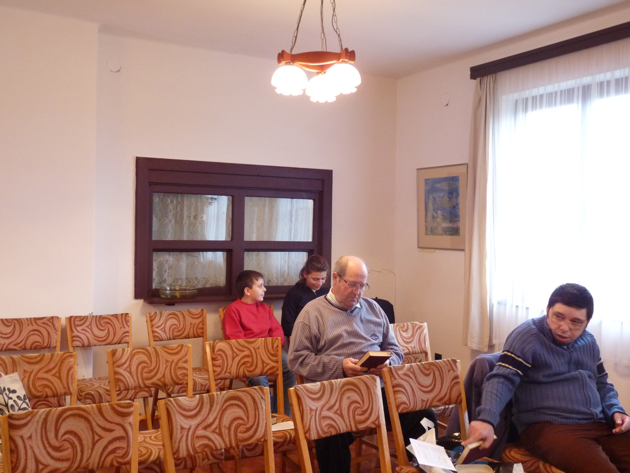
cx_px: 315
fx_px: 637
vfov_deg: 40.7
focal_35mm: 35
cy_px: 236
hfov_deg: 52.6
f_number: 3
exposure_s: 1/20
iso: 400
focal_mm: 6.2
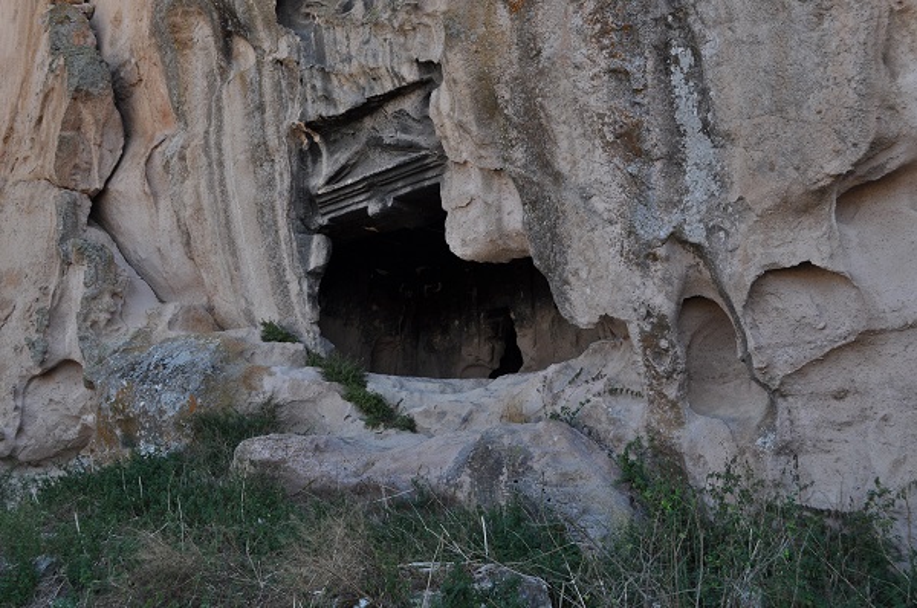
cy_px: 304
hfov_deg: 49.6
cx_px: 458
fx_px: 992
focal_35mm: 39
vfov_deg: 34.1
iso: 200
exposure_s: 1/160
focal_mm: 26
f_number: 6.3
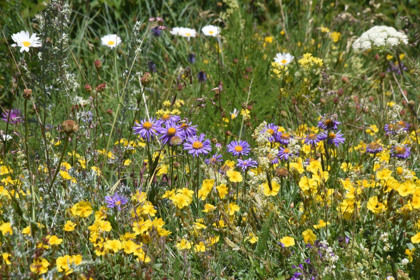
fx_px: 2450
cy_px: 140
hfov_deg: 9.8
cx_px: 210
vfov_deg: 6.5
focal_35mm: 210
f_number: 22
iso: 400
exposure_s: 1/160
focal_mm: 140
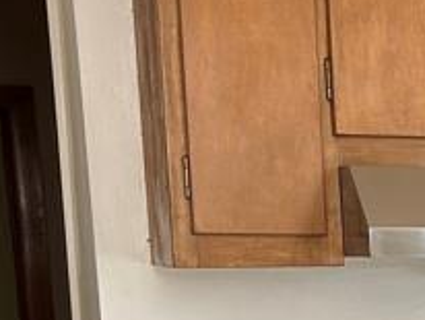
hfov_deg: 13.6
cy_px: 516
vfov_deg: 11.0
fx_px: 1586
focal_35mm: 129
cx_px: 774
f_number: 1.5
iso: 40
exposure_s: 1/139
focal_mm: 5.7
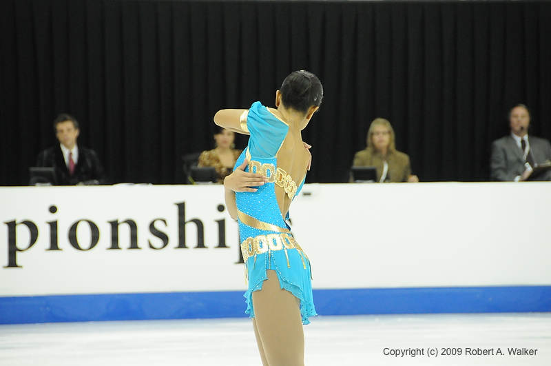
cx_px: 276
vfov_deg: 6.1
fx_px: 3439
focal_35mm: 225
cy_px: 183
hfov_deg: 9.2
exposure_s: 1/320
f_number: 5.6
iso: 3200
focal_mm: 150
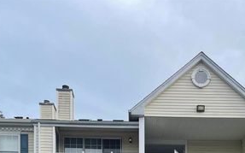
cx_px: 160
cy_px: 282
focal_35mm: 64
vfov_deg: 16.6
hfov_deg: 31.8
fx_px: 427
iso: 32
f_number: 1.6
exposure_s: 1/824
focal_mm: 4.2
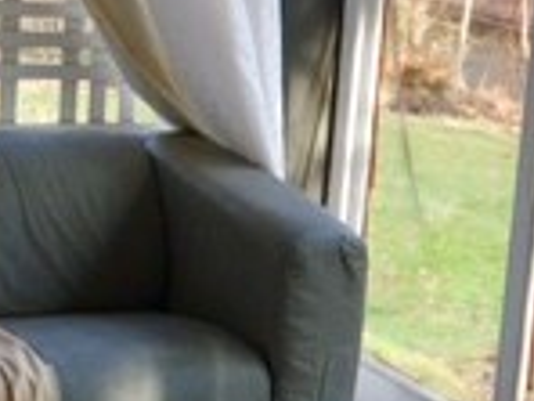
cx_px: 707
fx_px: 1928
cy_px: 275
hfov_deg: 15.0
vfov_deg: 11.8
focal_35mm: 125
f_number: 2.2
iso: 32
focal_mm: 4.15
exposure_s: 1/60
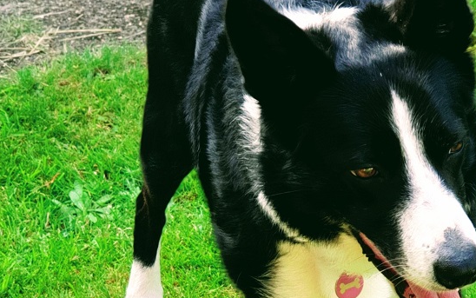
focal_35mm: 134
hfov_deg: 15.5
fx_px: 1739
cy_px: 353
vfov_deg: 9.7
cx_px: 375
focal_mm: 6
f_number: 2.4
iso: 32
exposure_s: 1/100
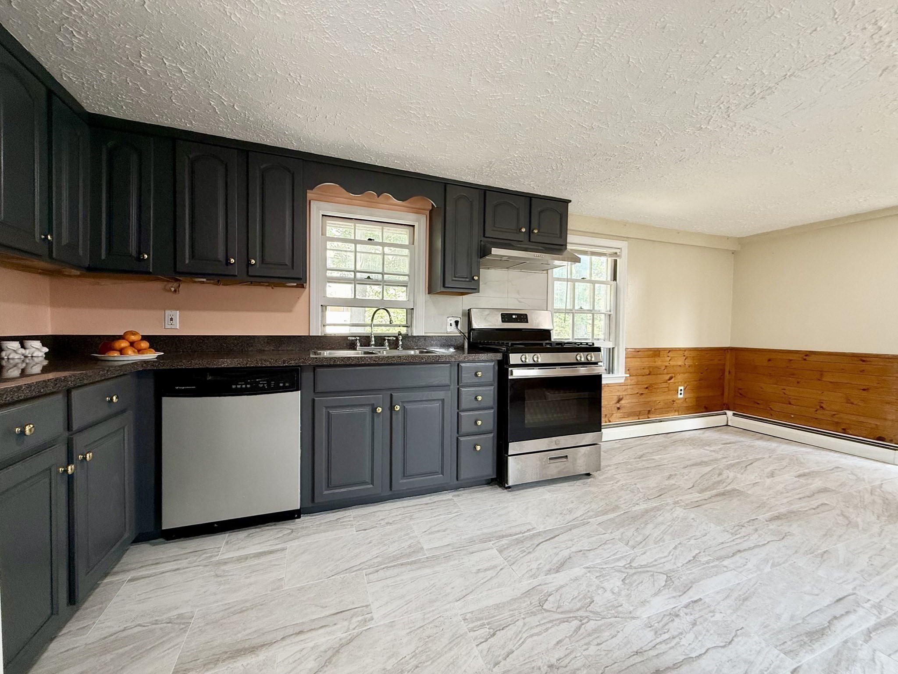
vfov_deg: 85.7
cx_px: 449
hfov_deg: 102.1
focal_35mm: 14
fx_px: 363
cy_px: 337
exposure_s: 1/99
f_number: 2.2
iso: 125
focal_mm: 2.22
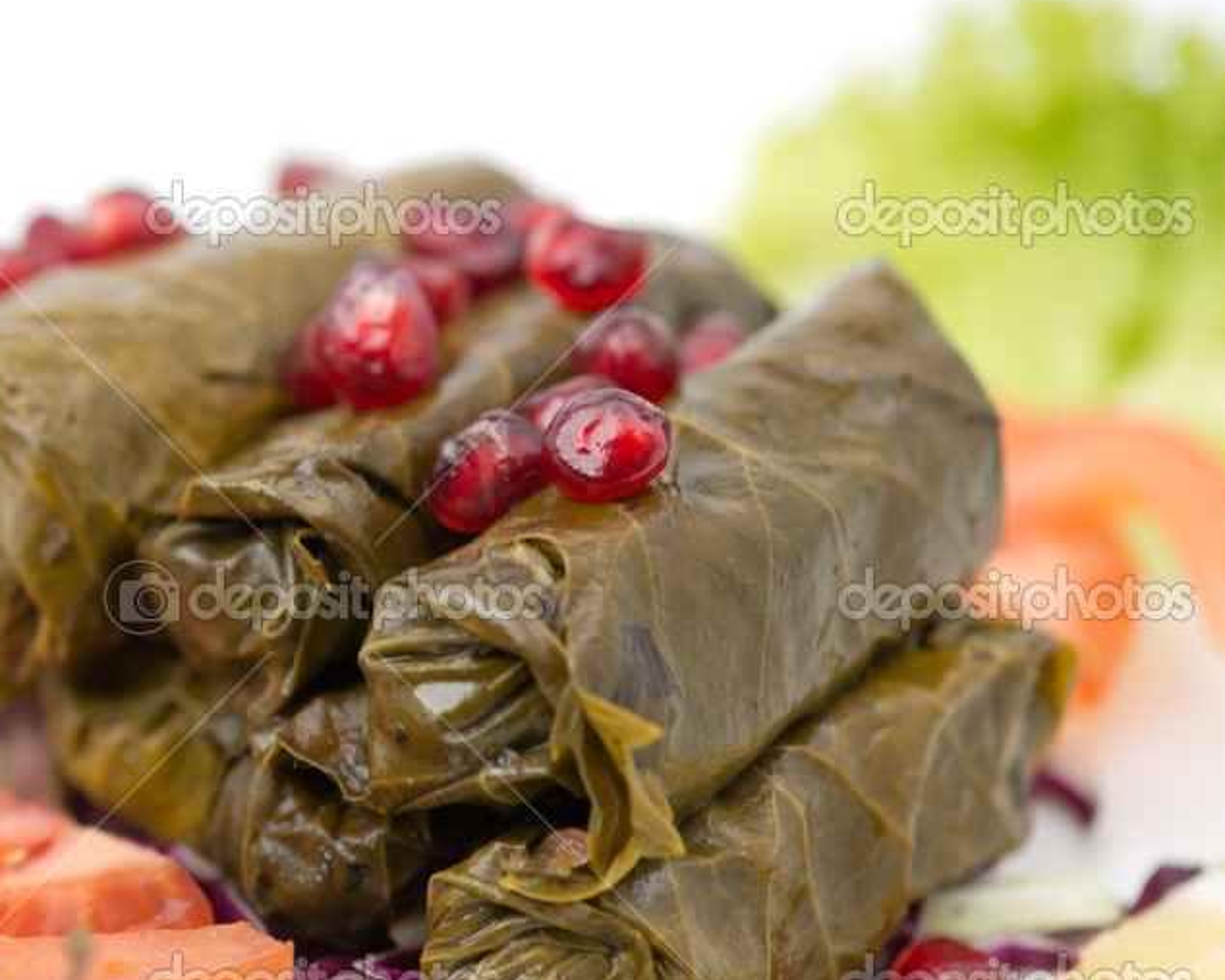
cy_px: 600
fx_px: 5764
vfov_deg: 9.7
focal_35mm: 159
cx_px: 324
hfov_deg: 12.1
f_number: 5
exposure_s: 1/60
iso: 50
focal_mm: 105
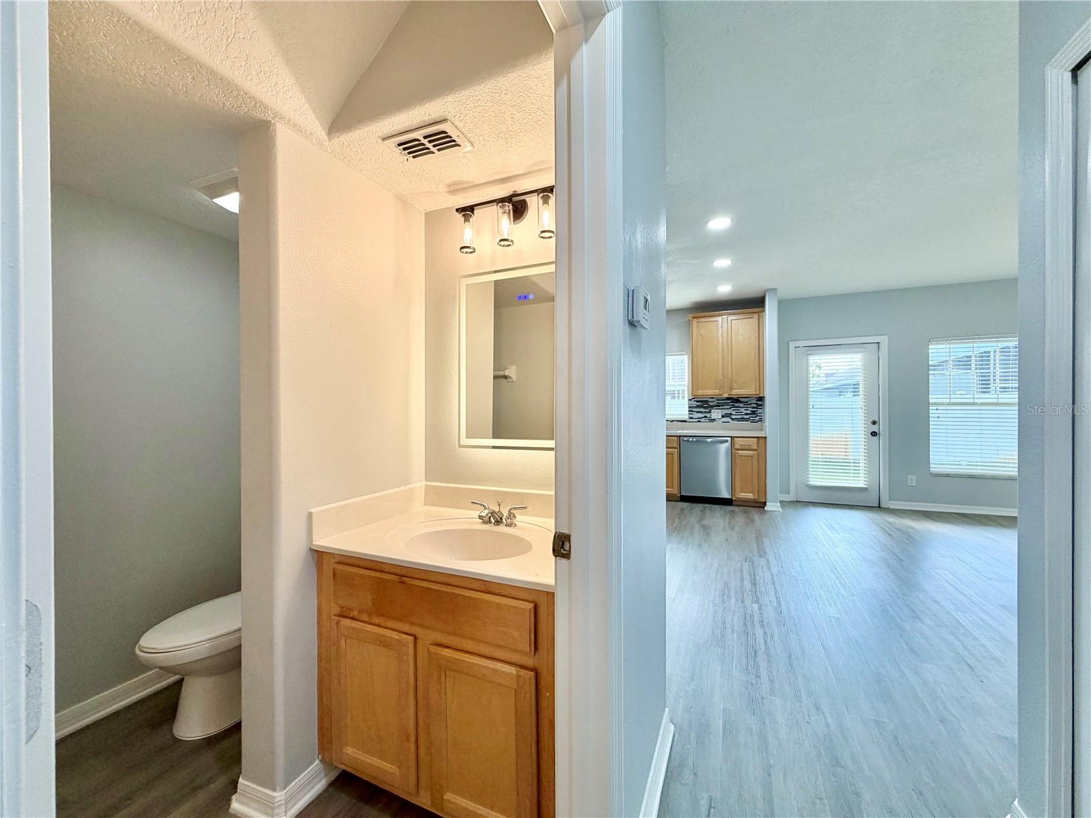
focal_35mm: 14
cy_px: 409
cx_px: 546
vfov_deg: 85.7
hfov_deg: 102.1
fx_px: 441
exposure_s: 1/120
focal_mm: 2.22
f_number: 2.2
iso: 100
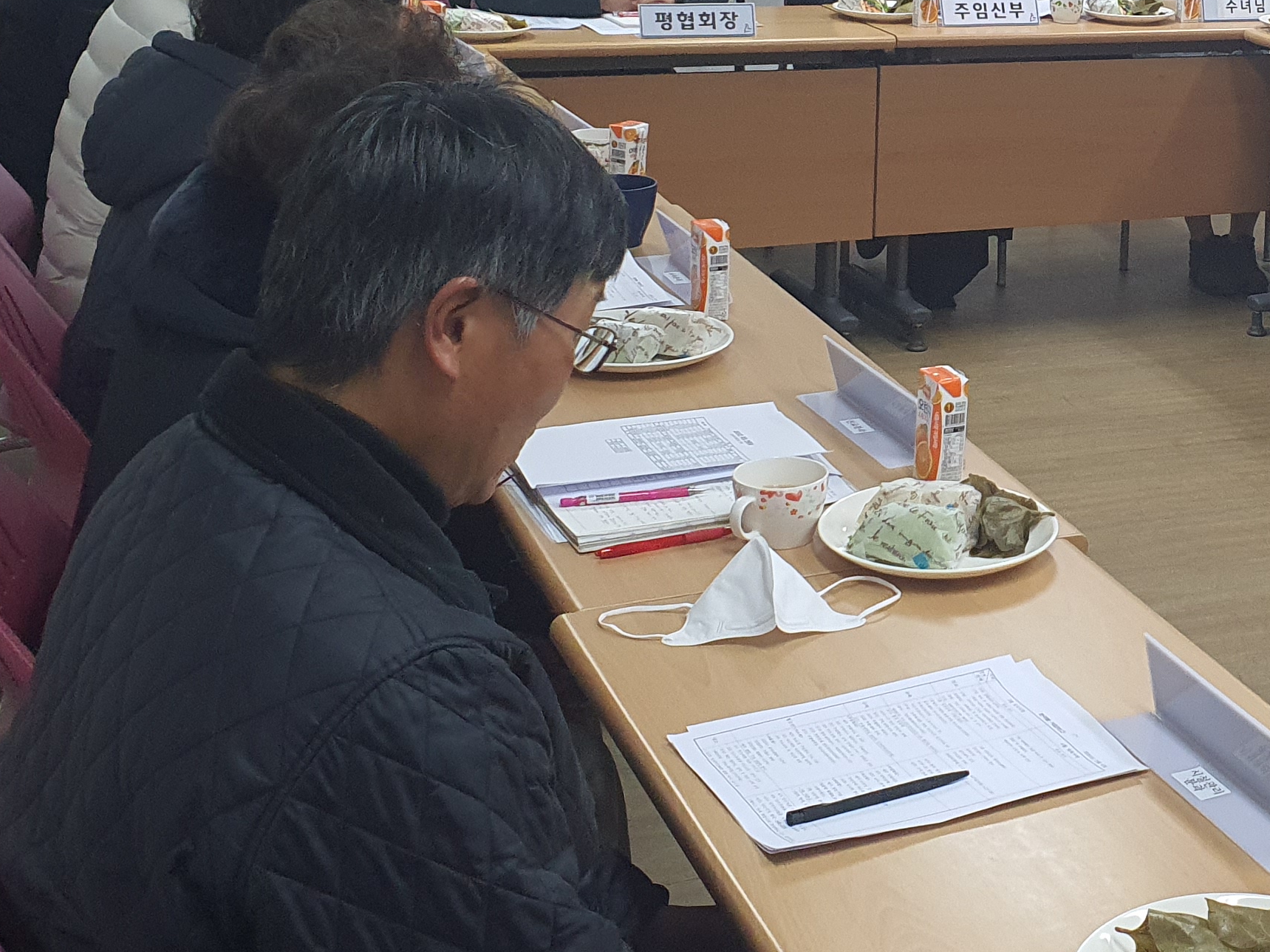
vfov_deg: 23.7
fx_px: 2238
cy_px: 208
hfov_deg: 30.5
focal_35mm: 61
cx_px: 1113
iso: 320
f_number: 2.4
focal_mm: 4.3
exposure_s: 1/120
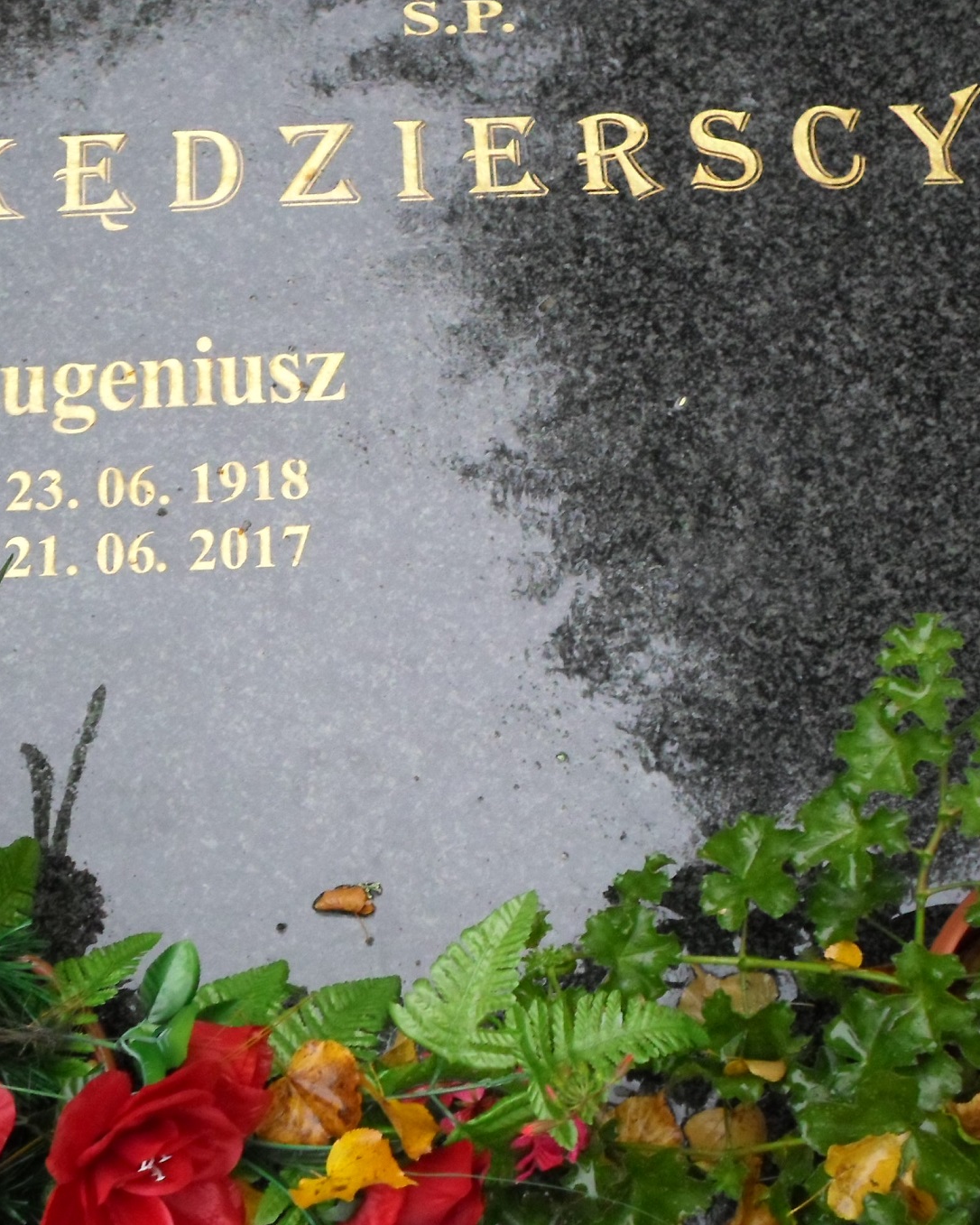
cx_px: 428
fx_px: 1704
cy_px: 612
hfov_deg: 32.1
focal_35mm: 47
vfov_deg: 39.5
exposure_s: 1/45
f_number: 3
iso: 320
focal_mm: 6.5
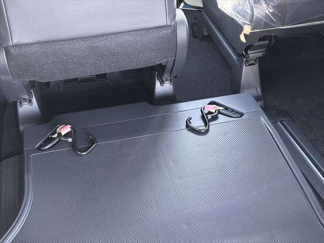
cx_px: 162
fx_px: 487
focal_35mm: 52
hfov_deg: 36.8
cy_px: 122
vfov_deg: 28.0
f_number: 1.6
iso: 320
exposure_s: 1/38
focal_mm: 5.96
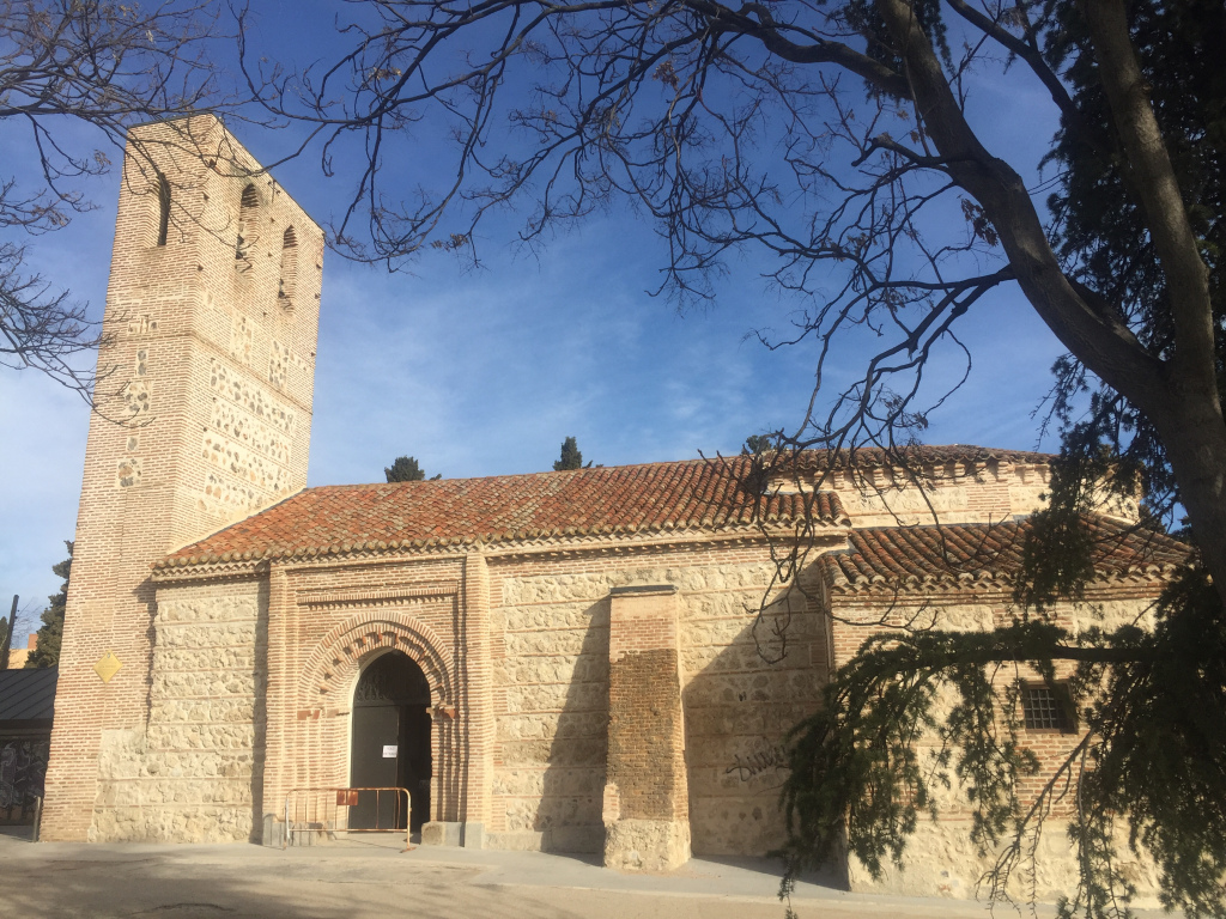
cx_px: 613
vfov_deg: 48.2
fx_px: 1027
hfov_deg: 61.7
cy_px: 460
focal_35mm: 29
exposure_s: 1/1980
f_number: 2.2
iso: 32
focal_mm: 4.15
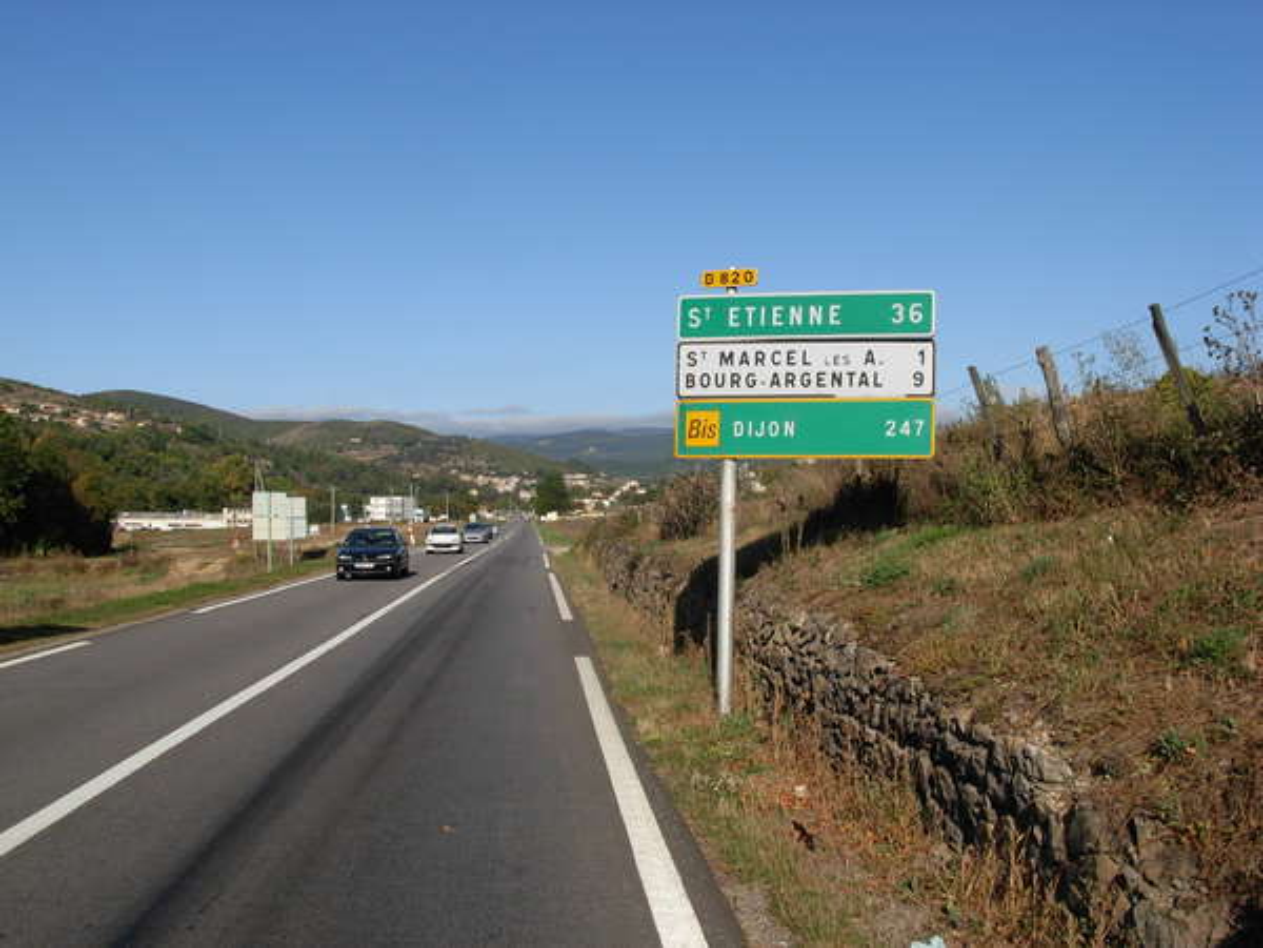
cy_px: 474
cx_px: 632
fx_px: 1386
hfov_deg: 49.0
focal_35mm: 38
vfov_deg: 37.7
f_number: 4.9
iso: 79
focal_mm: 6.3
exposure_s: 1/767
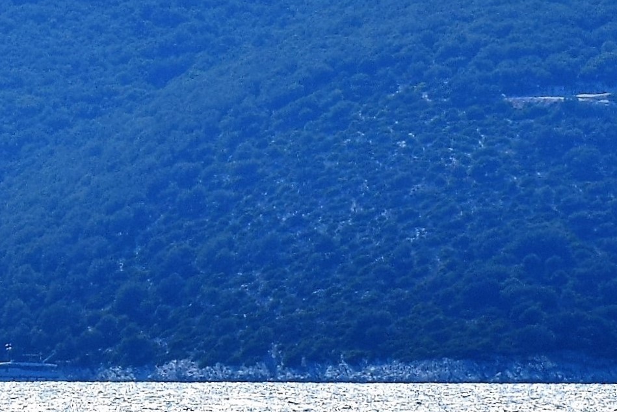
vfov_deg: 1.4
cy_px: 21
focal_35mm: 959
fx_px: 16438
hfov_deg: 2.1
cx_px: -712
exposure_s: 1/500
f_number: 11
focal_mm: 105
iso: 200
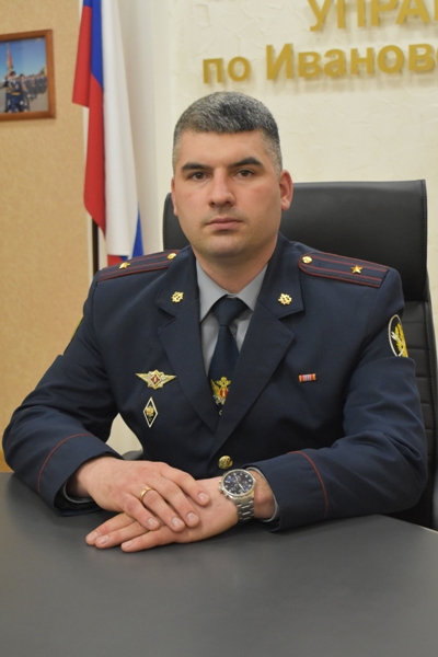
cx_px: 219
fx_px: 958
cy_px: 328
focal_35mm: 52
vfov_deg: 37.9
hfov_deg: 25.8
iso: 3200
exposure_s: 1/125
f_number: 4.5
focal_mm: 35
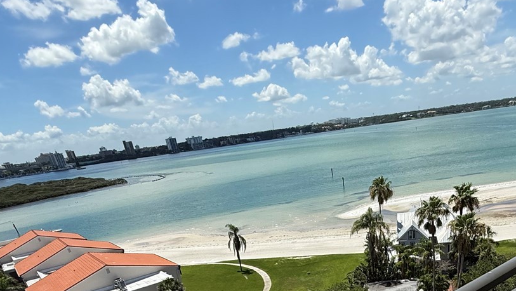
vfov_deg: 32.3
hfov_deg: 63.2
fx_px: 411
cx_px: 327
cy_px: 349
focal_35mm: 30
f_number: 2.2
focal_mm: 2.22
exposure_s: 1/2841
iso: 50
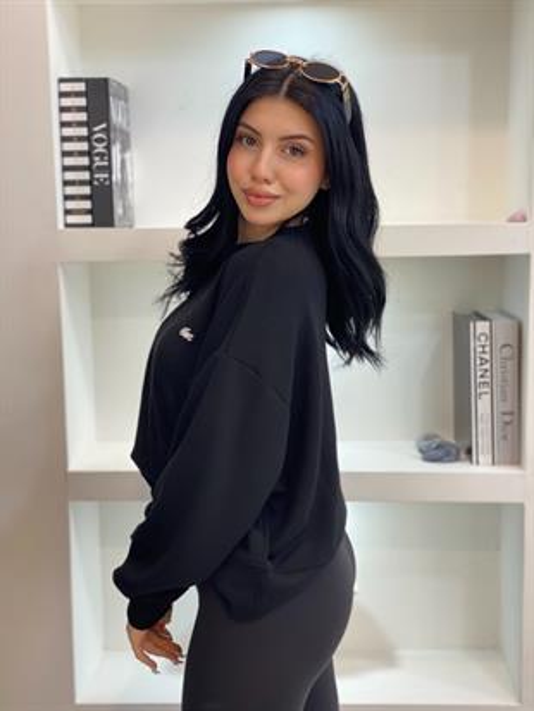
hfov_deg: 28.0
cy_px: 356
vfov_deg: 36.8
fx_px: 1069
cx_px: 267
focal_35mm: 52
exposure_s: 1/100
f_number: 2
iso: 125
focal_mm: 6
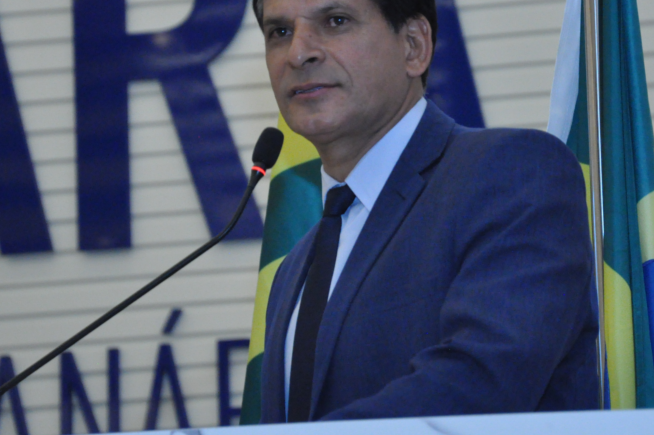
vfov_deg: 5.8
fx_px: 4296
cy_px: 116
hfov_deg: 8.7
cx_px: 386
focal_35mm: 237
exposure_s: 1/160
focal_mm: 105
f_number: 5.6
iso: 3200
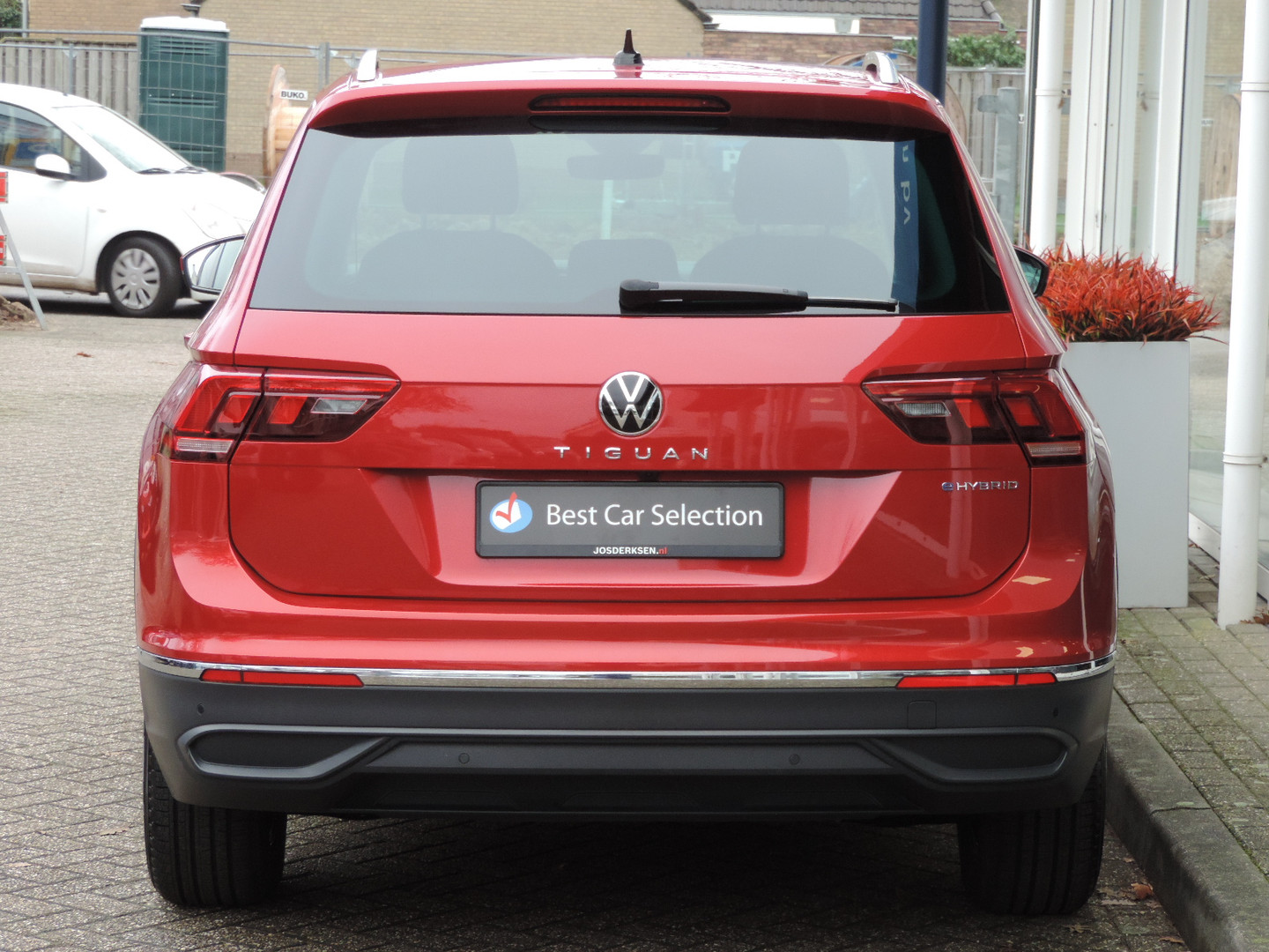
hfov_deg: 19.6
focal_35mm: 100
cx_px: 634
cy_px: 476
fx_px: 3666
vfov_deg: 14.8
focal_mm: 17.8
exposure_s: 1/80
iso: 400
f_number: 4.1
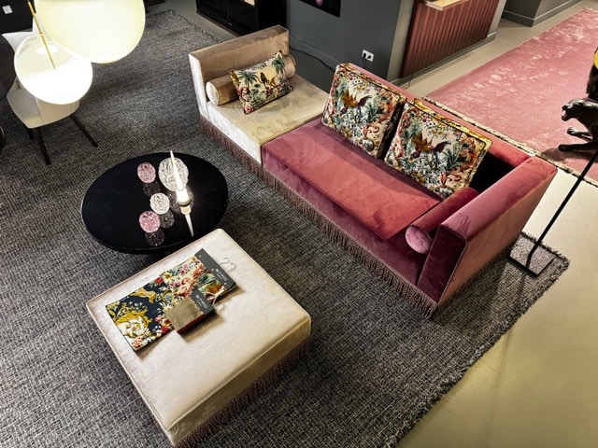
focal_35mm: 24
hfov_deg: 71.6
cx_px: 299
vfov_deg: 56.8
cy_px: 224
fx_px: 415
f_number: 1.78
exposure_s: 1/50
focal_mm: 6.76
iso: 800
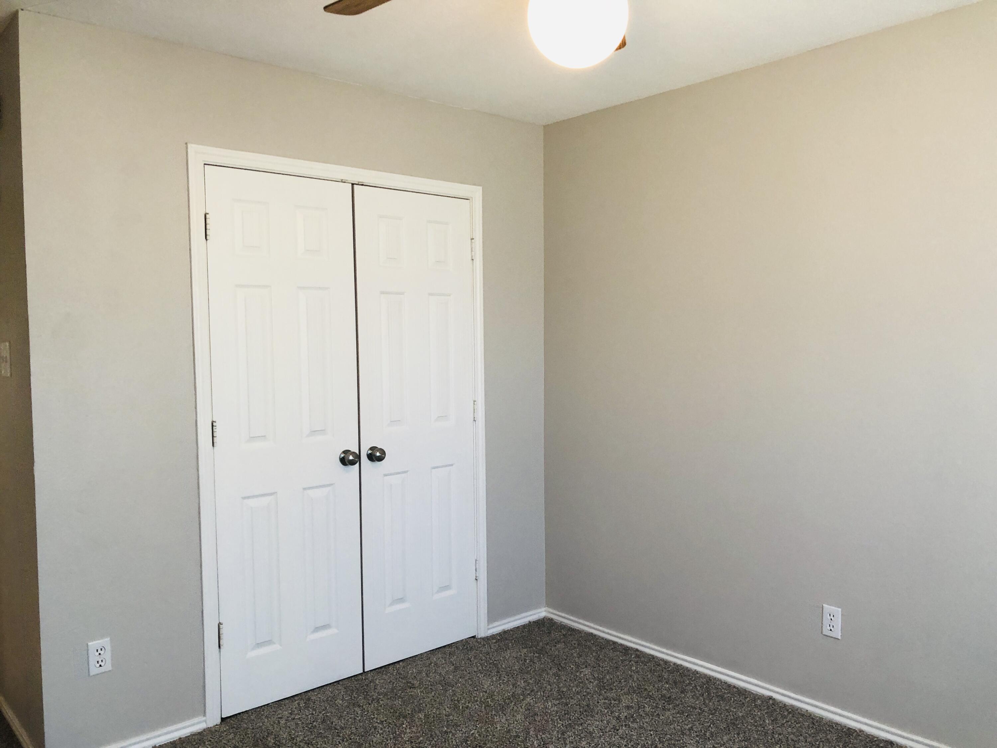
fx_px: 806
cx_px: 498
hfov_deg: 63.4
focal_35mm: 28
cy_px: 374
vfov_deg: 49.7
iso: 40
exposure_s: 1/22
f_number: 1.8
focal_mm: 3.99
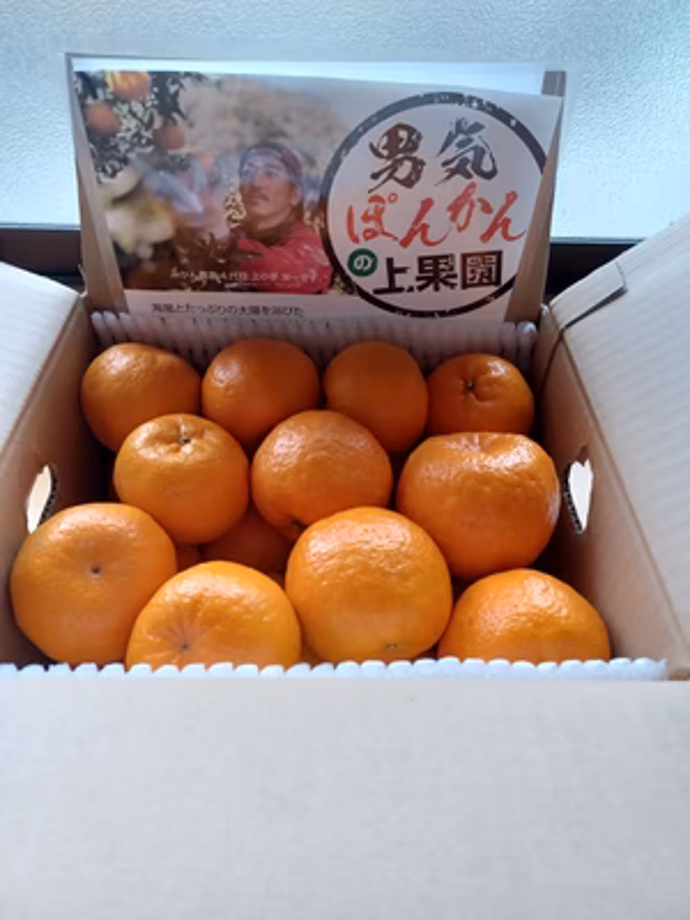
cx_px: 345
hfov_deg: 54.9
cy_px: 460
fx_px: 664
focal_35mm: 25
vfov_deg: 69.4
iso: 160
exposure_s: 1/60
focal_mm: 4.6
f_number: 1.8
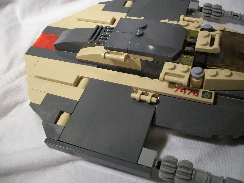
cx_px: 122
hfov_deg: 52.6
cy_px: 92
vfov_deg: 40.7
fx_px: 247
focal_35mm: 35
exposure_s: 1/25
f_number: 3.1
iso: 160
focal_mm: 6.3
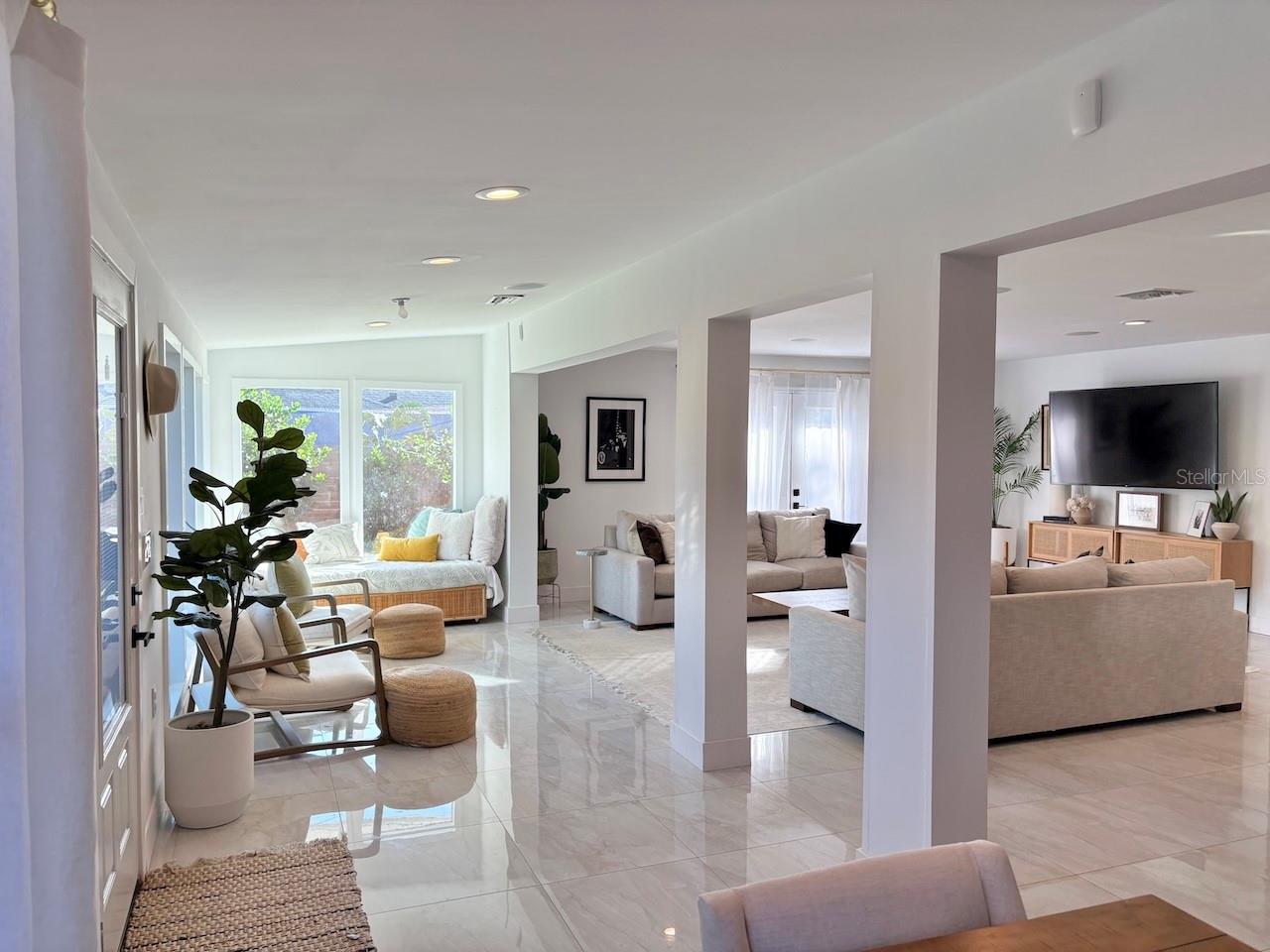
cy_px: 476
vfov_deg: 53.1
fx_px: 954
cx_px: 635
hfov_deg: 67.3
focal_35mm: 26
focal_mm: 5.96
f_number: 1.6
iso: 64
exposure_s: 1/273
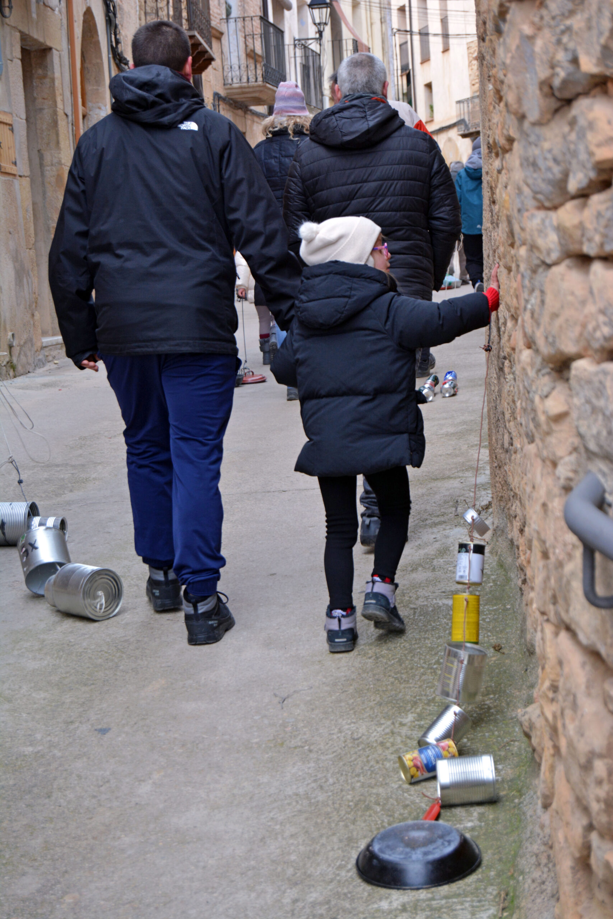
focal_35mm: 82
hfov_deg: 16.6
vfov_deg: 24.6
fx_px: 2107
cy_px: 460
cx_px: 306
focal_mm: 55
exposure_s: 1/125
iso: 360
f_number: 5.6
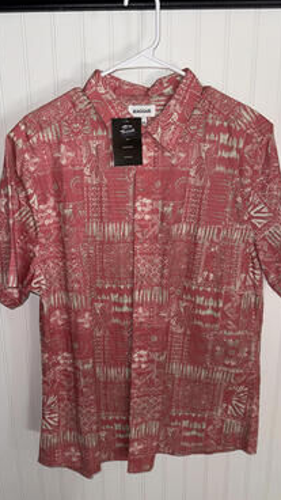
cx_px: 125
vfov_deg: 69.9
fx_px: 358
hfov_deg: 42.8
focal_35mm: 27
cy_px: 251
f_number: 1.78
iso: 80
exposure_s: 1/43
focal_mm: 6.76
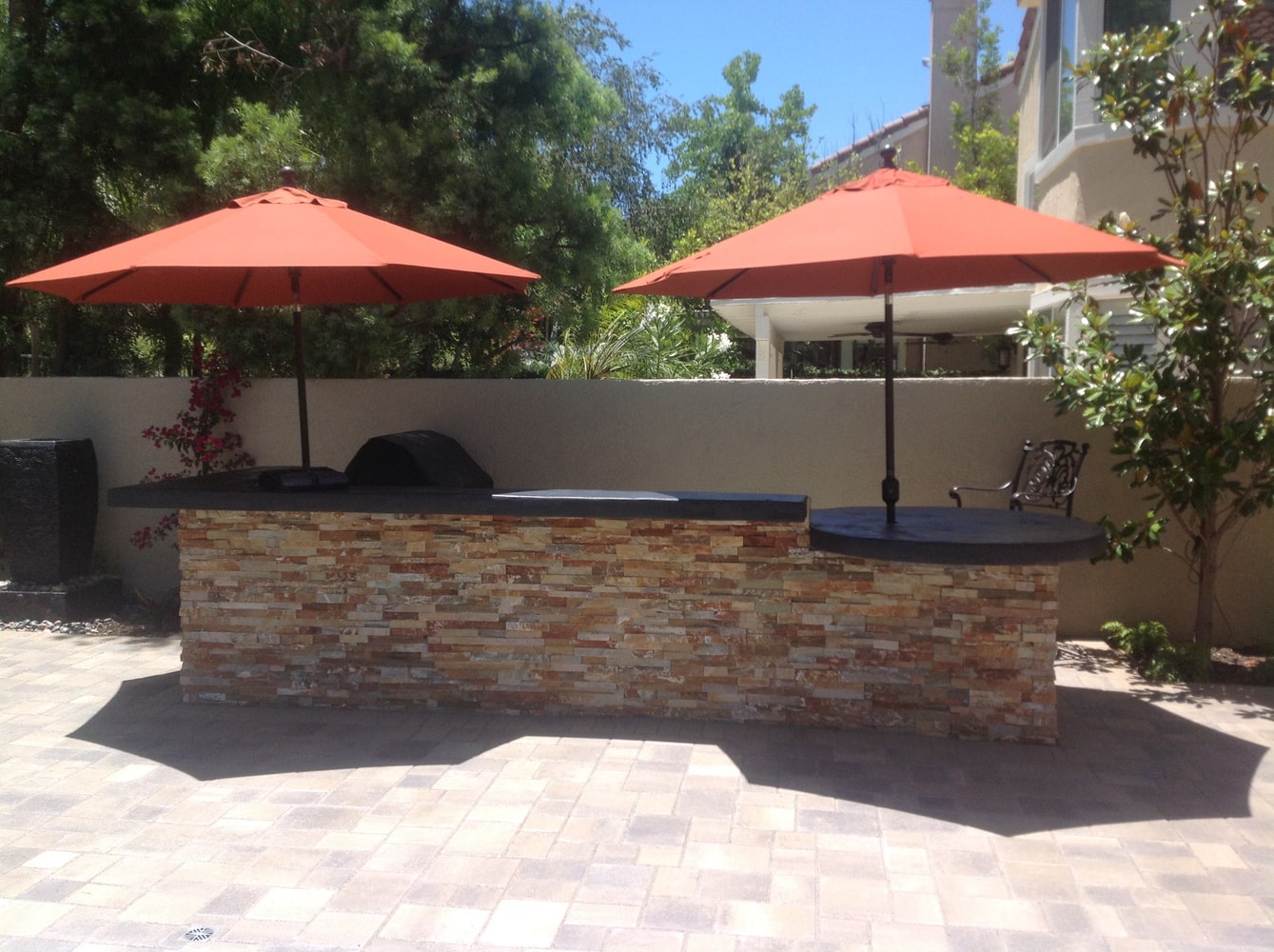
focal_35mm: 35
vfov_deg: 40.6
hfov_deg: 52.7
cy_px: 476
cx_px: 637
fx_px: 1286
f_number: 2.4
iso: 50
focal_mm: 4.28
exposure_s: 1/1080
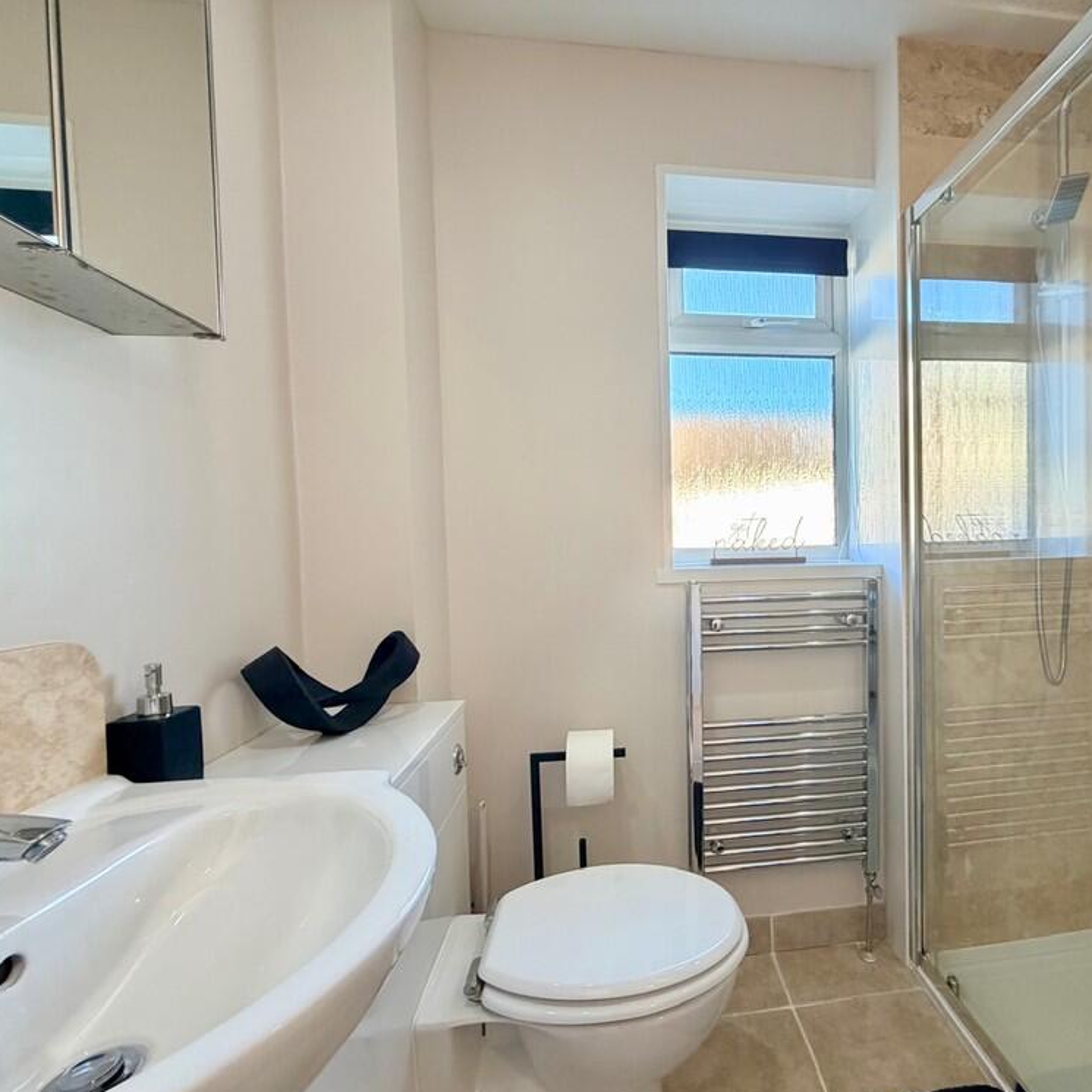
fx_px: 607
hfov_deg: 82.0
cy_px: 561
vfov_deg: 83.9
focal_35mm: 17
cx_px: 698
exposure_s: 1/85
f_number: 2.2
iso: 320
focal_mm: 2.22
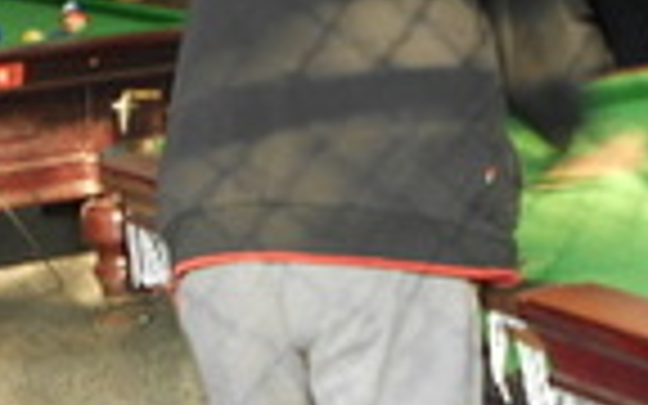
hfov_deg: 18.1
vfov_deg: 11.2
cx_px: 436
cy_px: -94
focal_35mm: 115
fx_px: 2031
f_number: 3.2
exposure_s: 1/10
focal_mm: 4.6
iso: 100
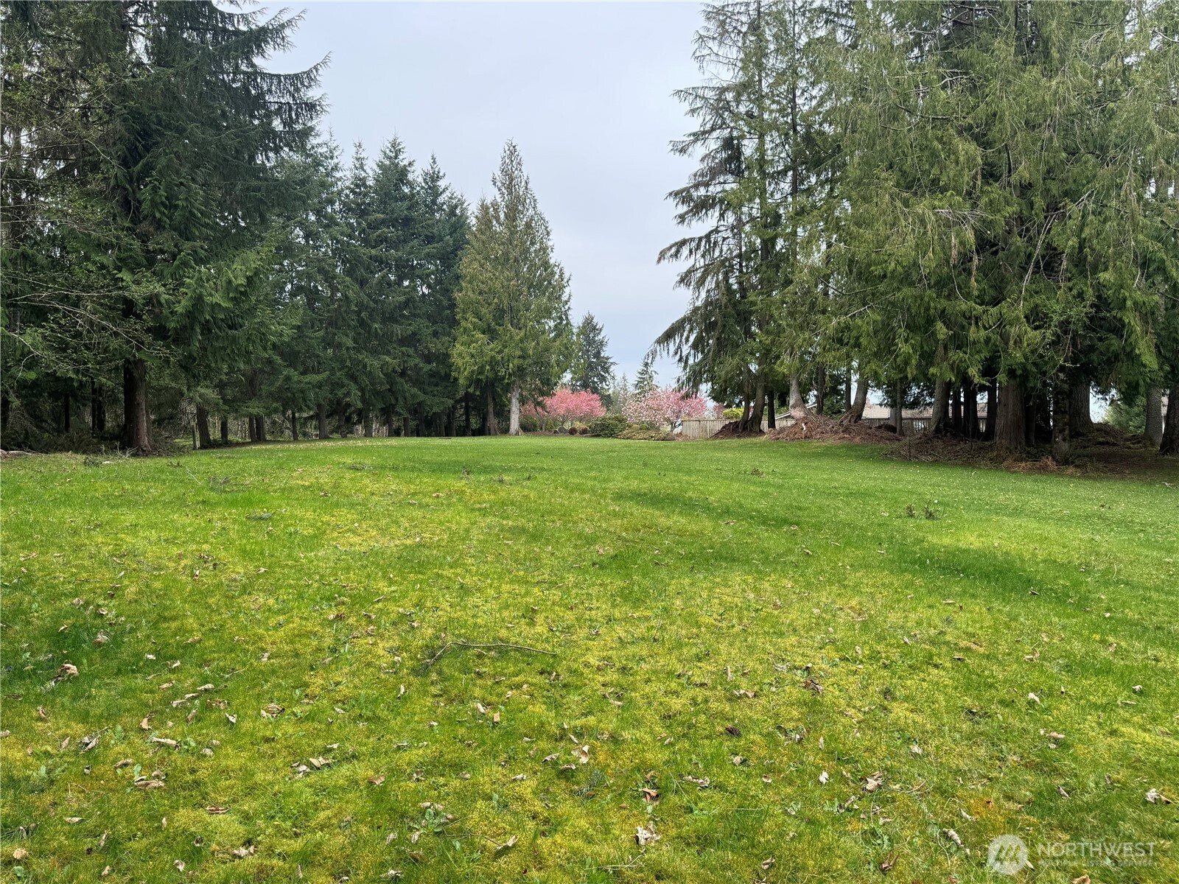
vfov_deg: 56.8
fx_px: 817
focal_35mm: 24
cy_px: 442
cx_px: 590
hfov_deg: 71.6
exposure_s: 1/1112
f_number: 1.78
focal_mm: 6.76
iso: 80
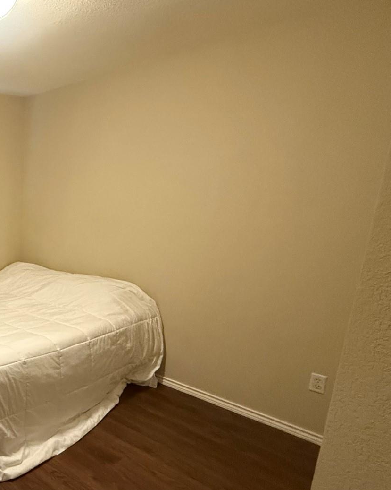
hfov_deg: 40.8
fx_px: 391
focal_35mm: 27
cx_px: -55
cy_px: 284
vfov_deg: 63.7
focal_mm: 2.22
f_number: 2.2
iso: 800
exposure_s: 1/60
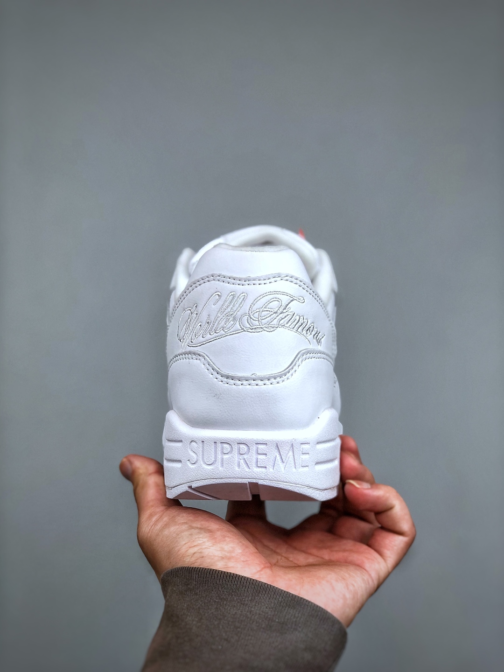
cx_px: 252
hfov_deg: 25.7
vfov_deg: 33.8
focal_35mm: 57
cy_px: 336
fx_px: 1107
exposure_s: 1/100
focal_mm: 6.6
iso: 32
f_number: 2.8
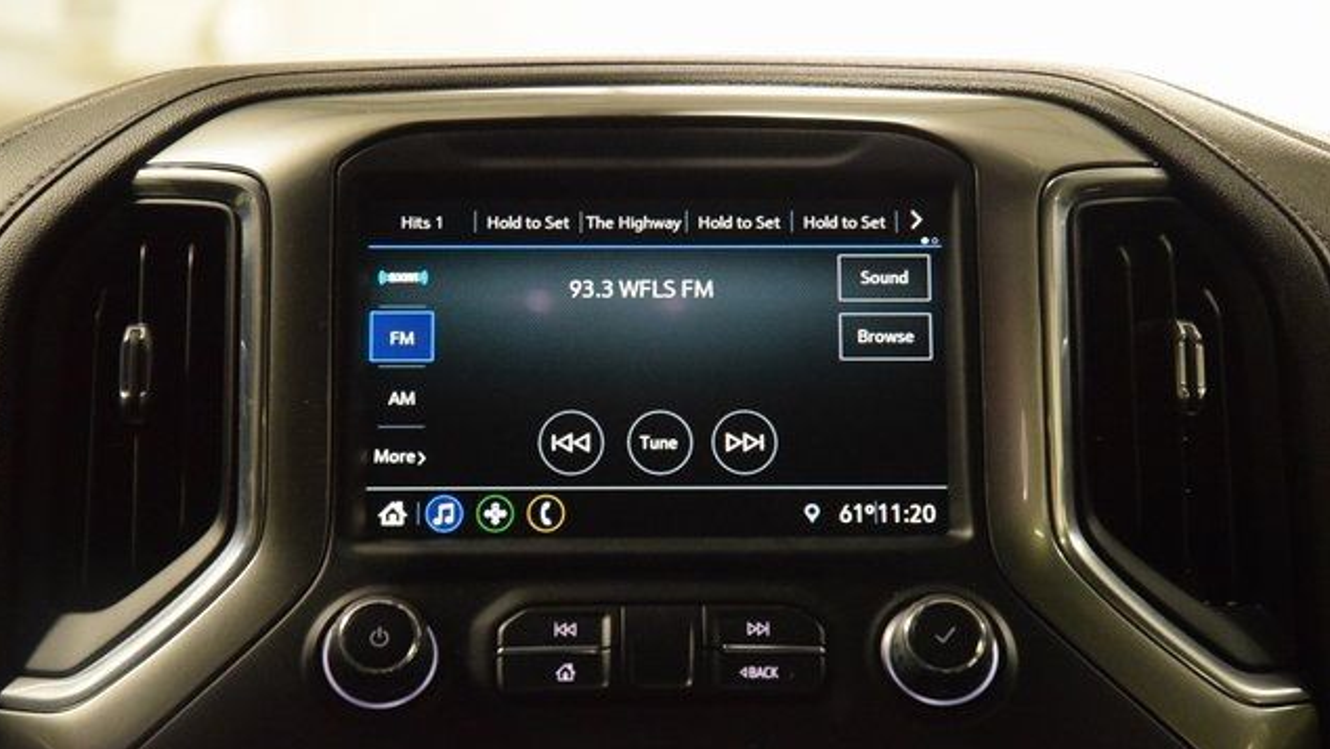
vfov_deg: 10.9
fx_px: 3916
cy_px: 309
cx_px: 661
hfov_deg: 19.3
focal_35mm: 111
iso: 6400
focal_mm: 70
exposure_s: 1/100
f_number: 4.5
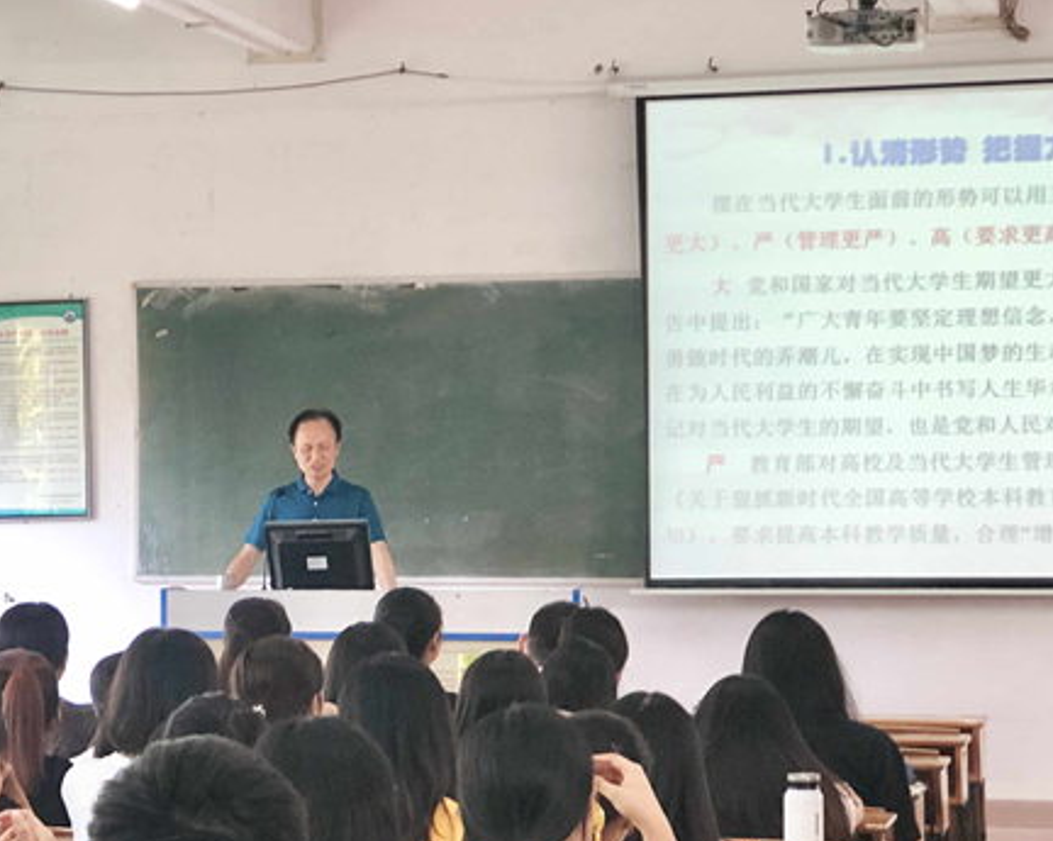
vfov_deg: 13.3
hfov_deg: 16.3
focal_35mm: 116
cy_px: 508
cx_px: 63
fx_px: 3613
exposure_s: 1/33
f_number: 2.8
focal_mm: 6.6
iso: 125
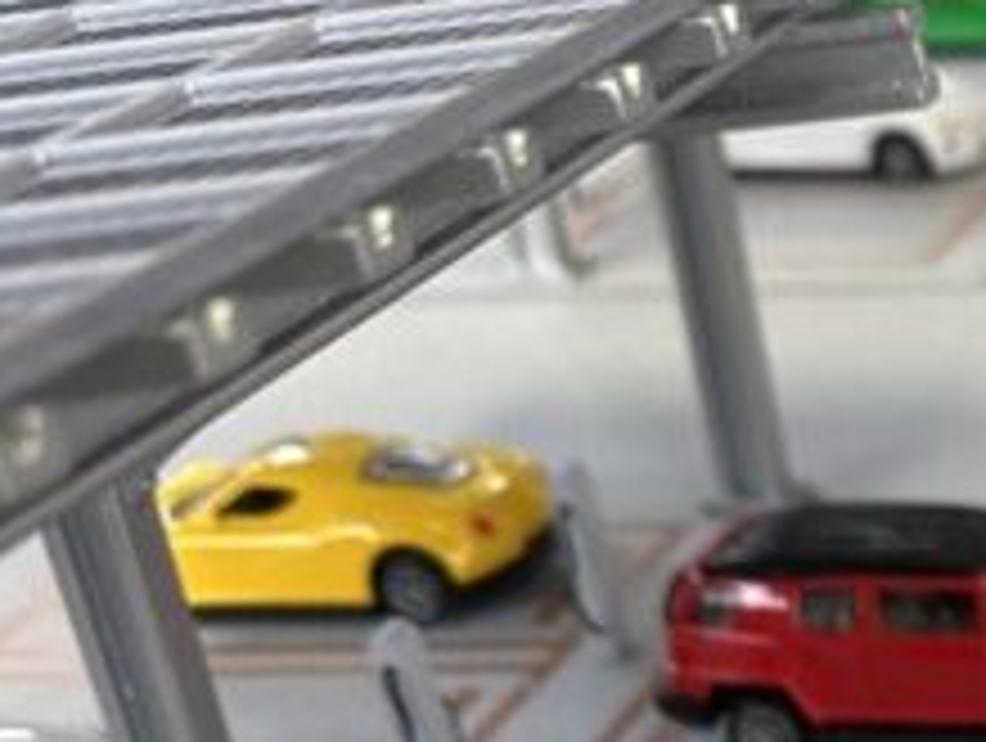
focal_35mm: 112
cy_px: 1268
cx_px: 1864
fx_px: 3195
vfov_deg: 12.3
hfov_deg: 14.9
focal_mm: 6.86
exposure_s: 1/100
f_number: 1.78
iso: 100
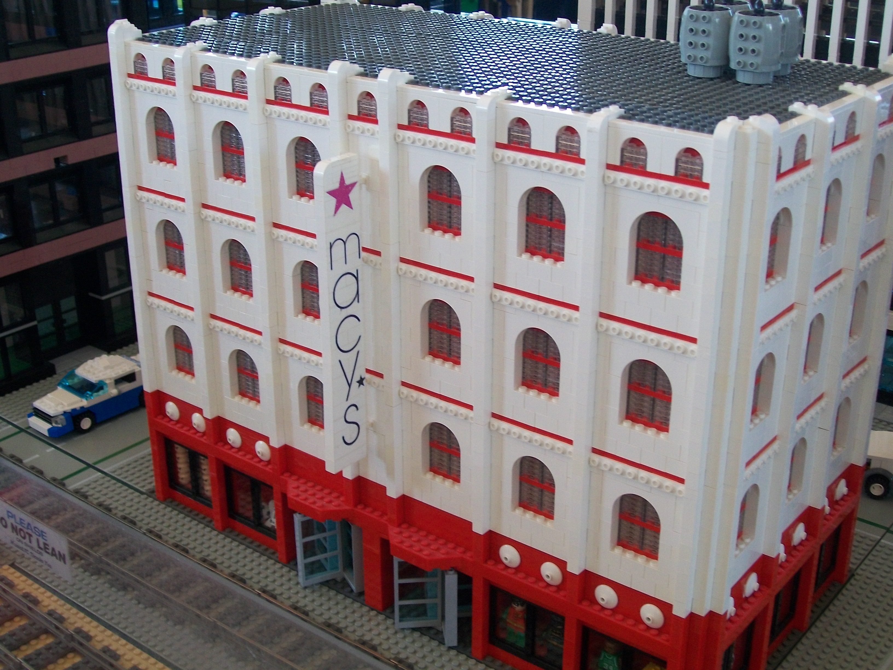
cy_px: 335
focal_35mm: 45
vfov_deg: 32.2
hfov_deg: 42.1
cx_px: 446
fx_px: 1161
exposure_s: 1/50
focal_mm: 7.6
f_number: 3
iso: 80
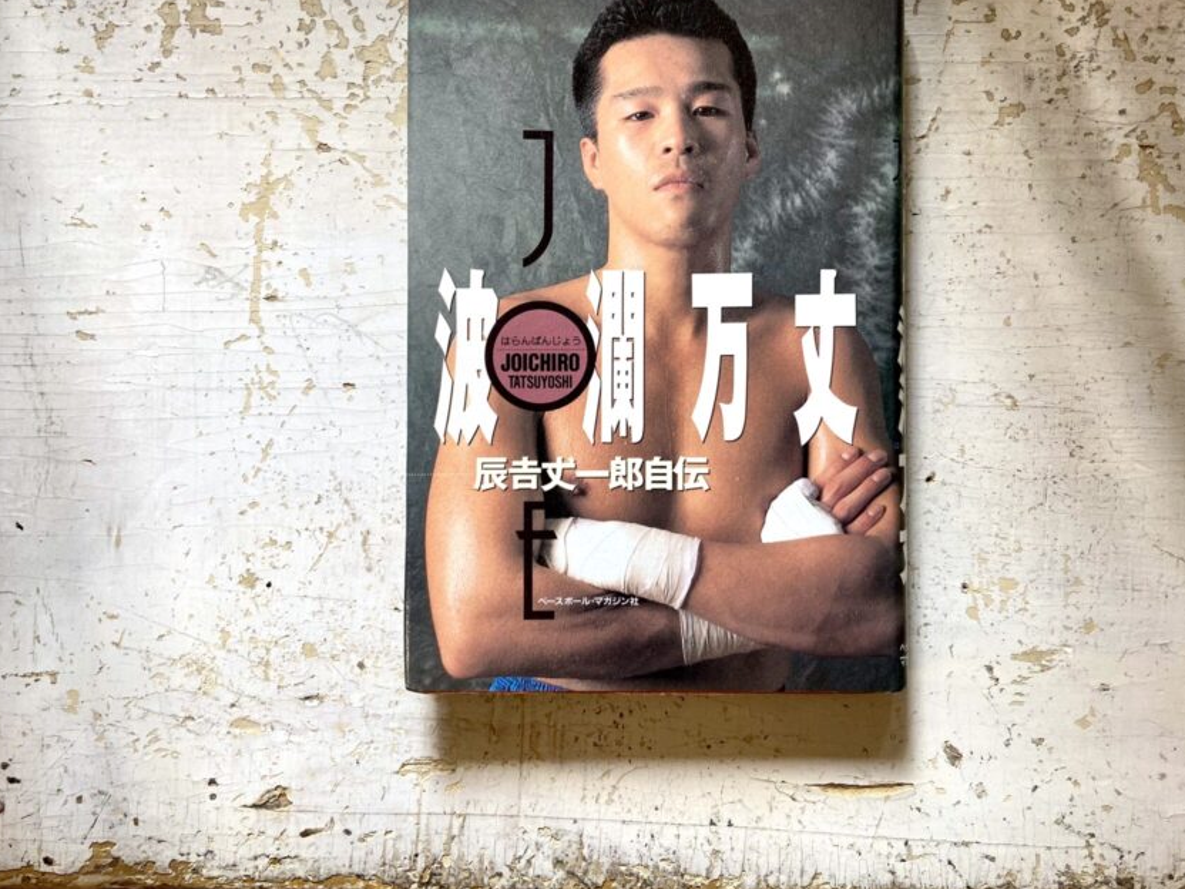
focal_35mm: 32
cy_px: 348
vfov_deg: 43.9
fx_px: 1095
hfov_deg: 56.7
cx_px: 648
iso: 64
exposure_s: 1/60
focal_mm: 4.25
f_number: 1.8
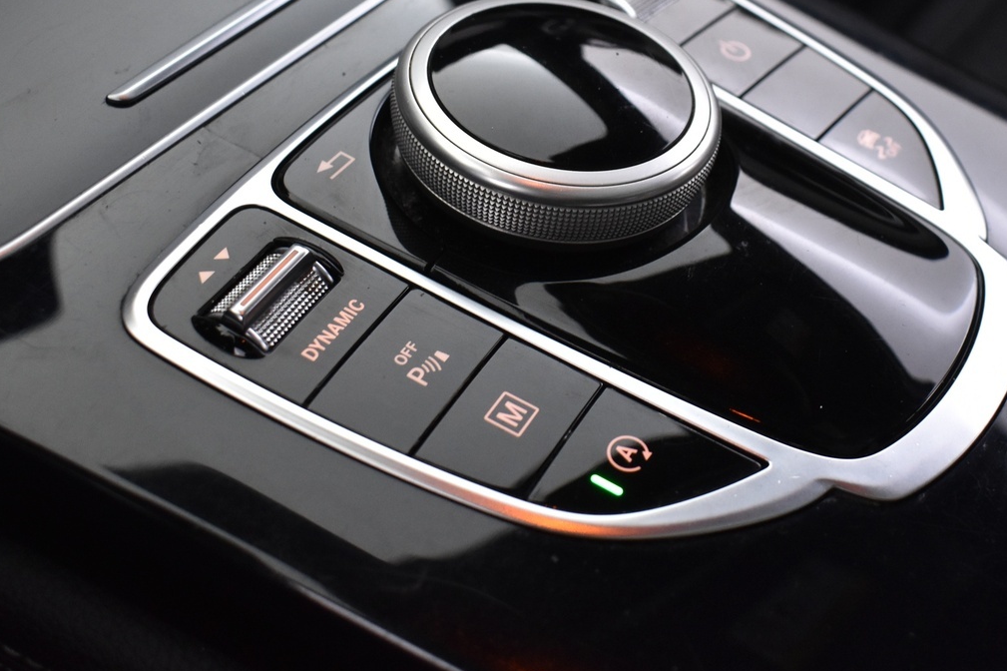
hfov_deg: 37.3
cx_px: 621
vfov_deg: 25.4
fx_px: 1482
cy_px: 226
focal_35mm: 53
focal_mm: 22
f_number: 5
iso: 1250
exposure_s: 1/10
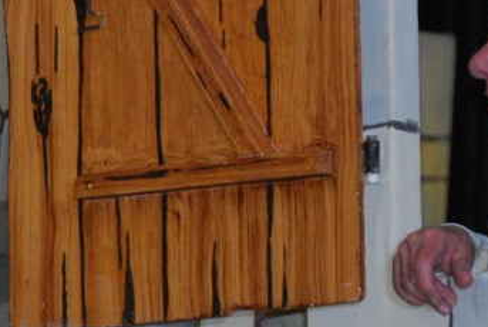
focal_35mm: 664
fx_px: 9016
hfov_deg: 3.1
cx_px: 462
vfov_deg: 2.1
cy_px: 61
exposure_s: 1/60
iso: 1100
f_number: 5.6
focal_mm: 170
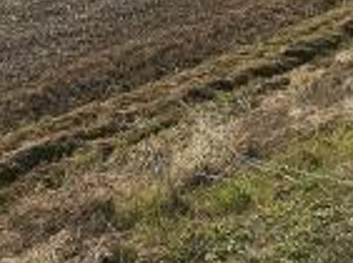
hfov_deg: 25.3
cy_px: -63
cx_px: 13
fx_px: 753
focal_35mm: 74
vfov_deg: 18.6
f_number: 1.5
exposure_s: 1/4274
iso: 50
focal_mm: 5.7
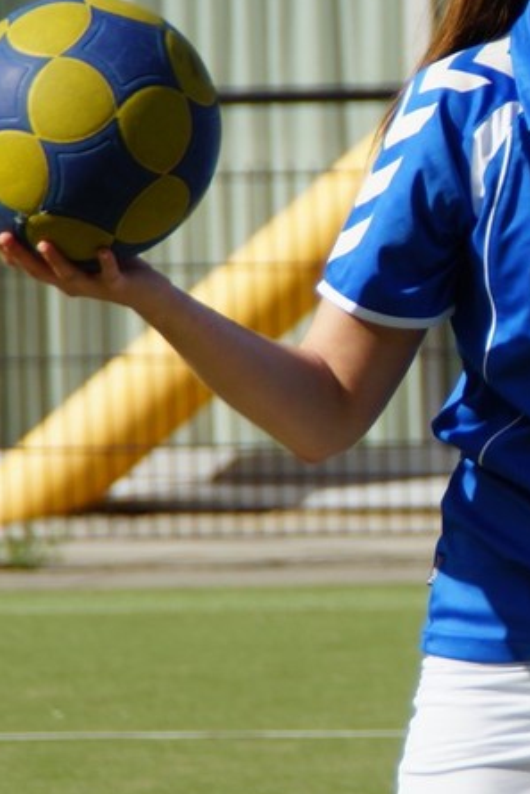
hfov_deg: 2.8
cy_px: 330
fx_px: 10657
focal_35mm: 483
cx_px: 493
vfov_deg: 4.3
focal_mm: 140
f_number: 6.3
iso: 100
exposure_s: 1/640
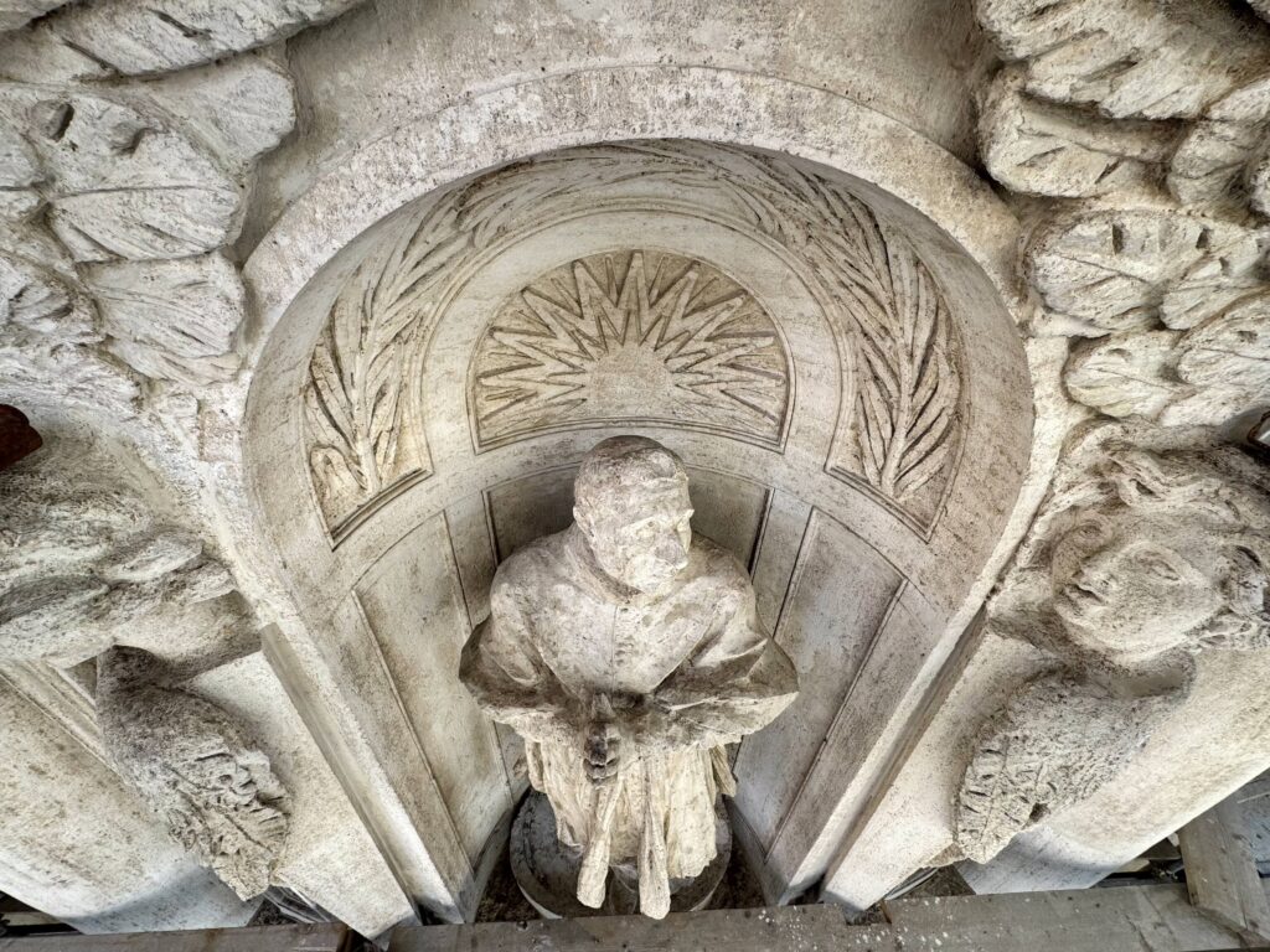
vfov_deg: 85.7
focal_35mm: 14
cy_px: 476
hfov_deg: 102.1
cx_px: 635
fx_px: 514
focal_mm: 2.22
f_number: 2.2
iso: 40
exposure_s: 1/99
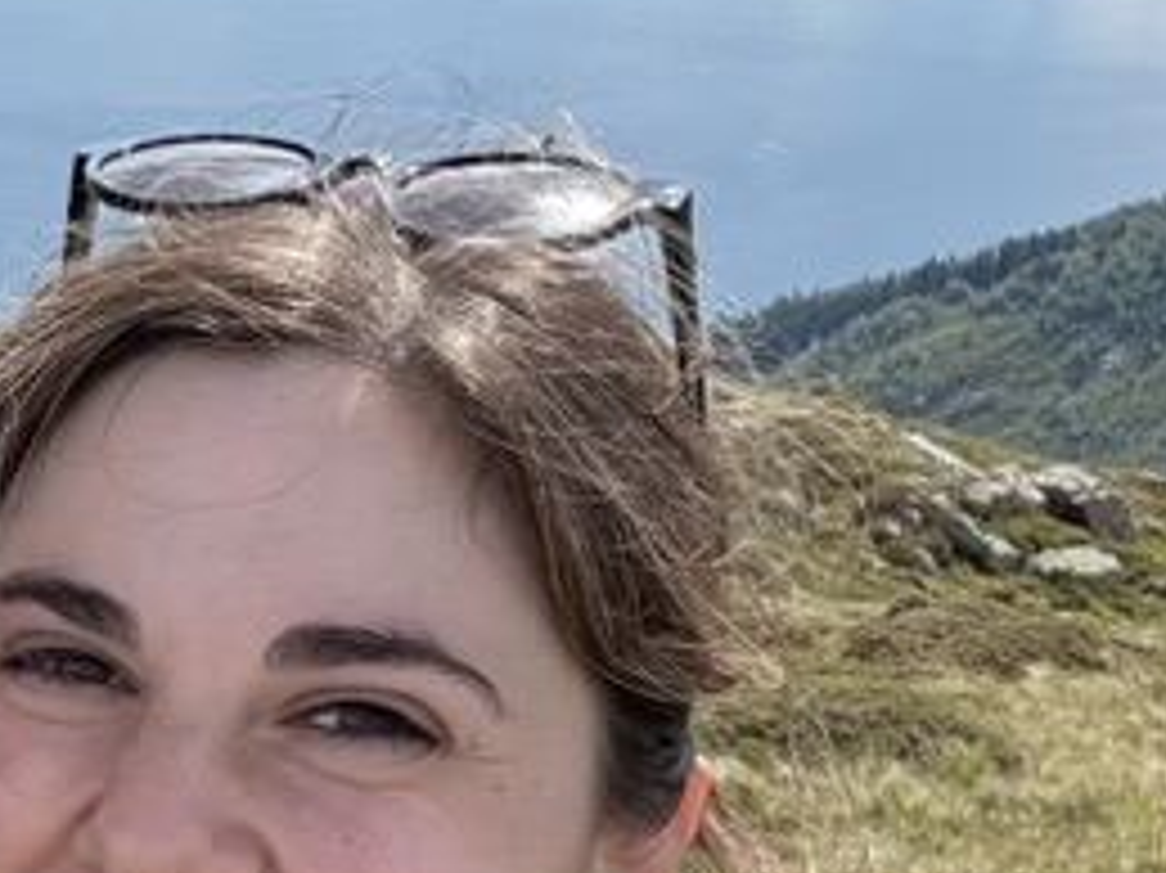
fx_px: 3064
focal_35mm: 91
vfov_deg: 16.1
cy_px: 652
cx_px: -257
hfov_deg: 20.1
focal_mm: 2.69
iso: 40
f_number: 1.9
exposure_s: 1/981
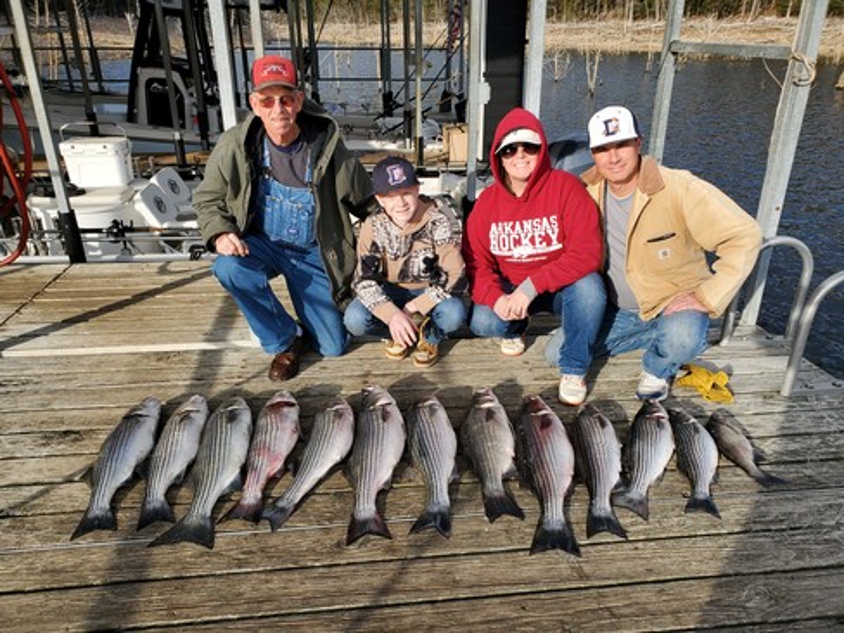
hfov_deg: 67.3
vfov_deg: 53.1
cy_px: 316
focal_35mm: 26
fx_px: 634
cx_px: 422
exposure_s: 1/1102
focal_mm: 4.3
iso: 50
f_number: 2.4
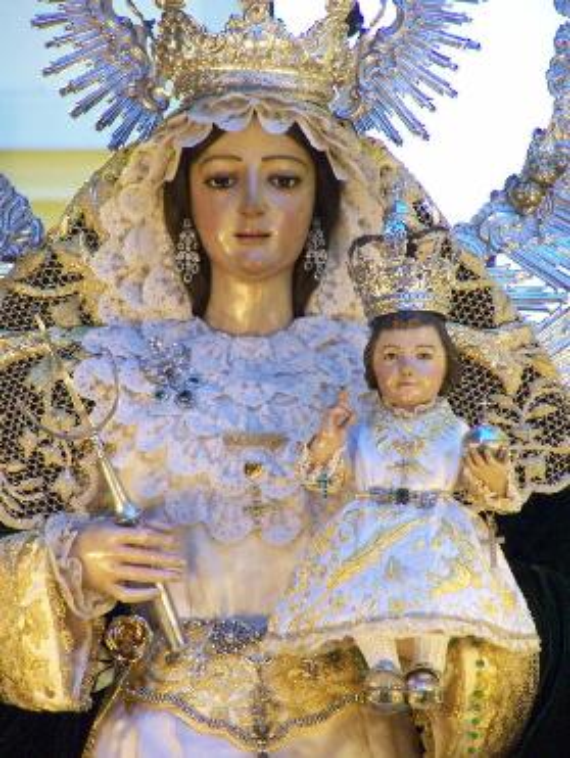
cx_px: 285
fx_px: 8044
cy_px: 379
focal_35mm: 367
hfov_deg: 4.1
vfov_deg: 5.4
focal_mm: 60.8
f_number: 4
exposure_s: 1/2.5
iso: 400
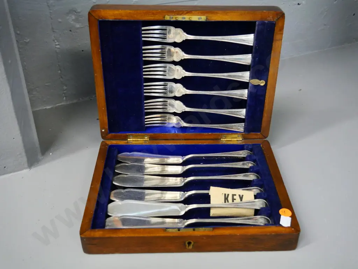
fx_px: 414
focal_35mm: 40
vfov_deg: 36.0
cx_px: 179
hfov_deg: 46.8
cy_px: 134
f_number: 5
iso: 3200
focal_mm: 20
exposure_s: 1/80
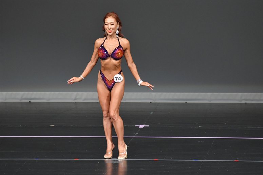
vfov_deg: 4.0
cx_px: 132
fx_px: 2519
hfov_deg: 6.0
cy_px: 88
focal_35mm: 345
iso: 4000
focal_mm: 230
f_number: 5.6
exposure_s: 1/400
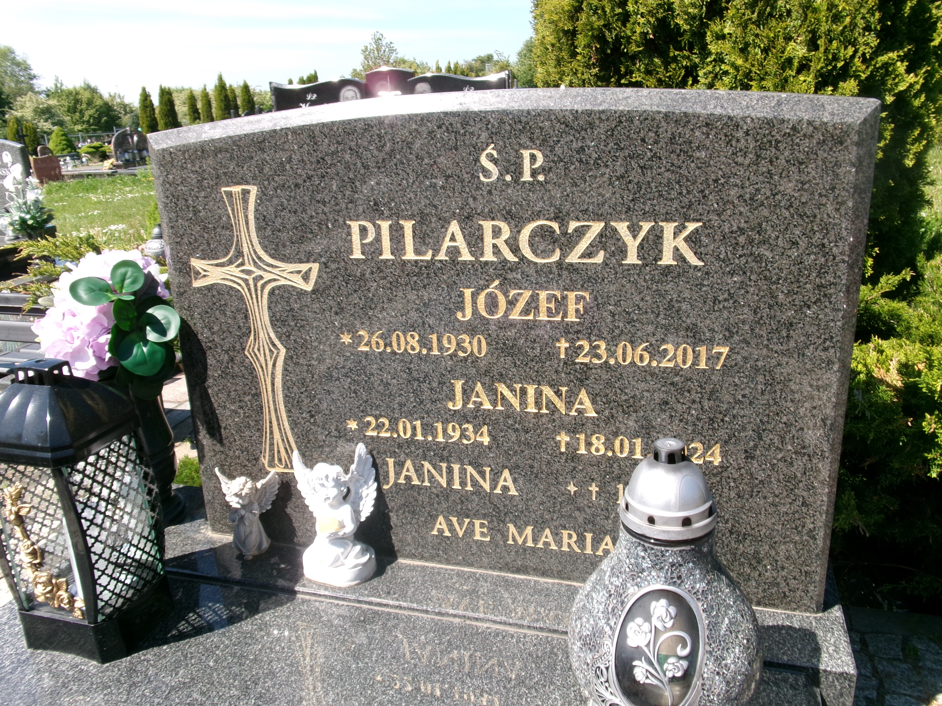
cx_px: 471
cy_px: 353
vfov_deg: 49.7
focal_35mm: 28
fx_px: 762
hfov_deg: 63.4
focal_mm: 5.1
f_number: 10.8
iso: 100
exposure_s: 1/70
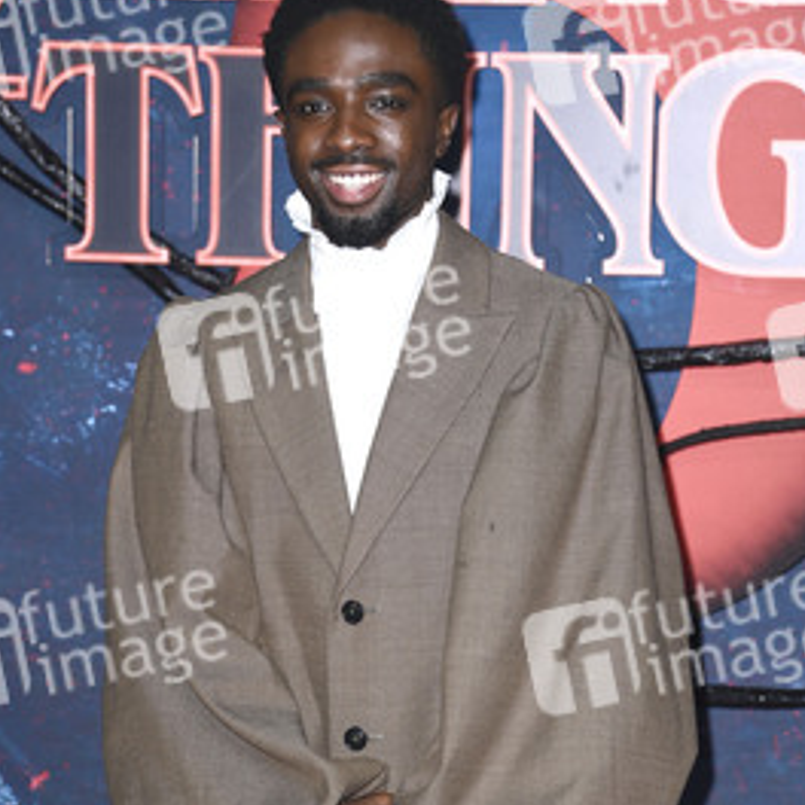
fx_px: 4578
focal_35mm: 174
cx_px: 402
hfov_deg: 10.0
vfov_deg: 10.0
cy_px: 491
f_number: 5.6
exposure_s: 1/200
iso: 500
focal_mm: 135
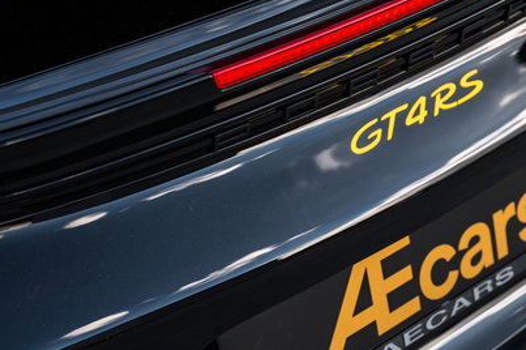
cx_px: 399
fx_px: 1197
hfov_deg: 24.5
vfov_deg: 16.6
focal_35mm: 82
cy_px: 114
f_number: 2.8
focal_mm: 43
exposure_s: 1/200
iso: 250
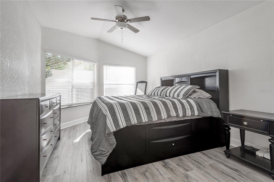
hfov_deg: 90.0
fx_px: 137
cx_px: 137
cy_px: 91
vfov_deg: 67.4
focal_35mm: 18
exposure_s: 1/160
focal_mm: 18
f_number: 10
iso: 320
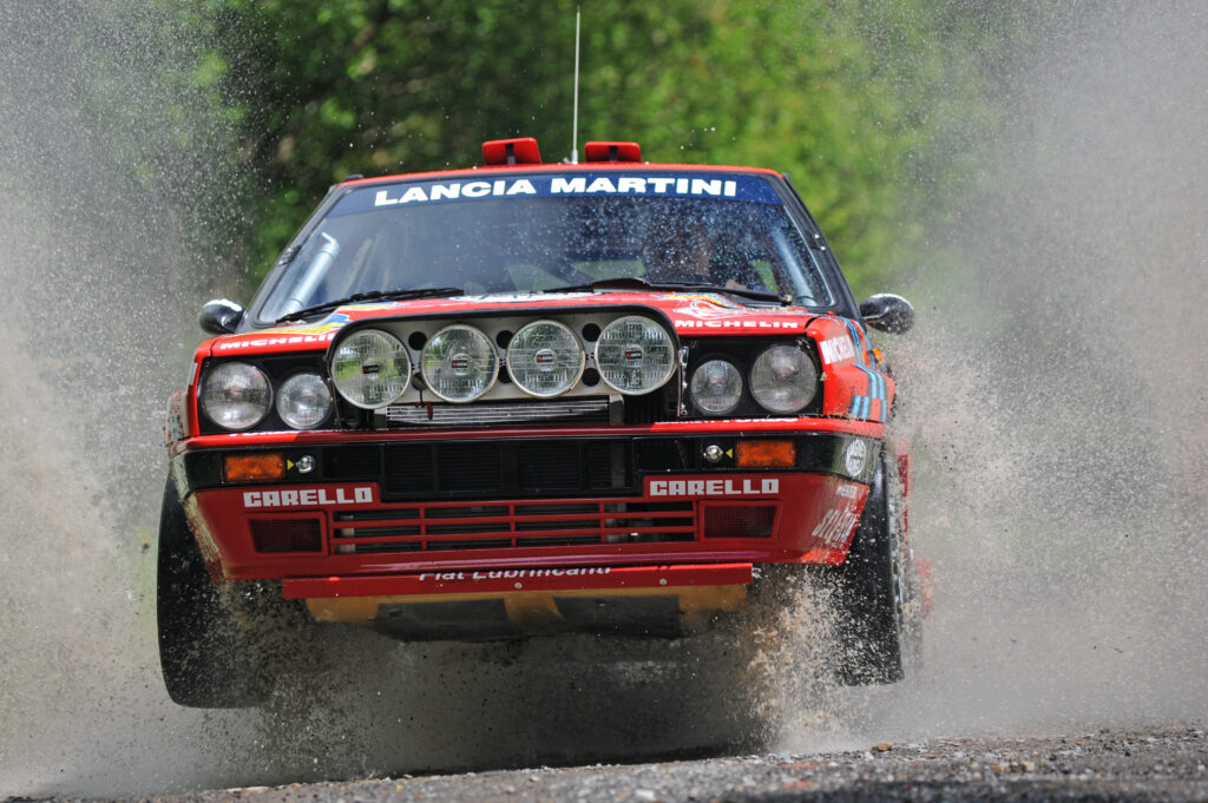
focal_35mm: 200
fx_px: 6706
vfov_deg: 6.9
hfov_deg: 10.3
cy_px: 402
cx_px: 604
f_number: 4.5
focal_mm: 200
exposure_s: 1/800
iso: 400
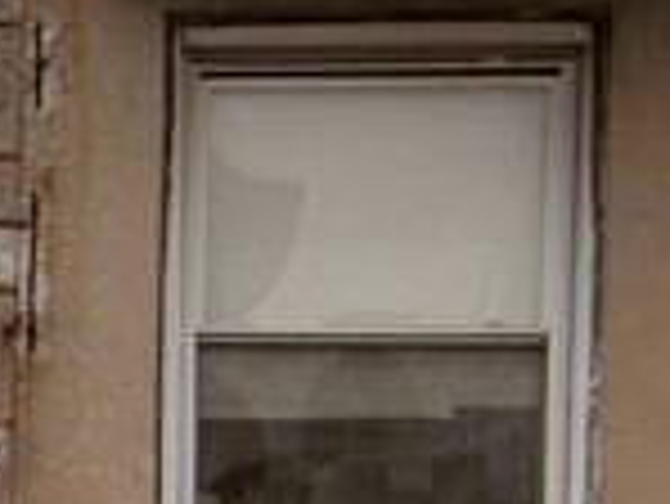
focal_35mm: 271
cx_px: -834
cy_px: 828
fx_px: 5249
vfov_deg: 5.4
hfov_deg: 7.0
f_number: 3.7
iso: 50
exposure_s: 1/250
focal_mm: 9.1
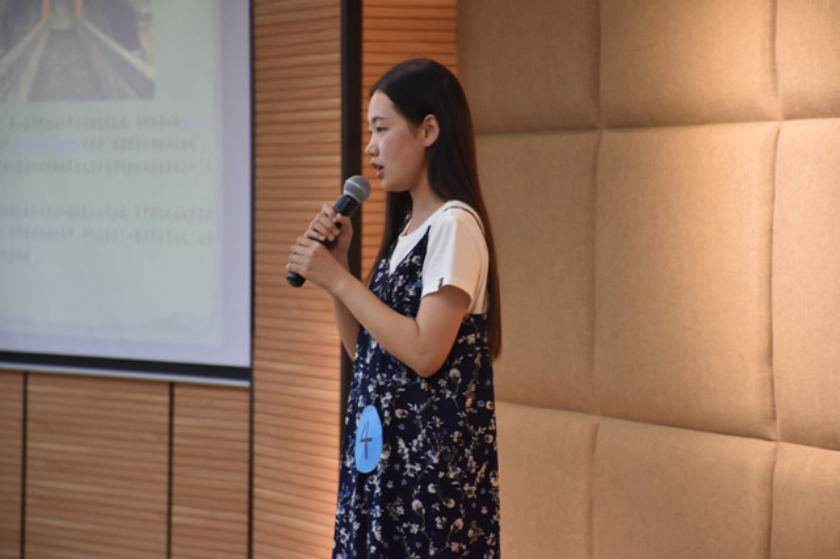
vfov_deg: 6.5
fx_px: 4897
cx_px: 420
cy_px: 280
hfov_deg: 9.8
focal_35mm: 210
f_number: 5.6
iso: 1000
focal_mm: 140
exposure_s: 1/125
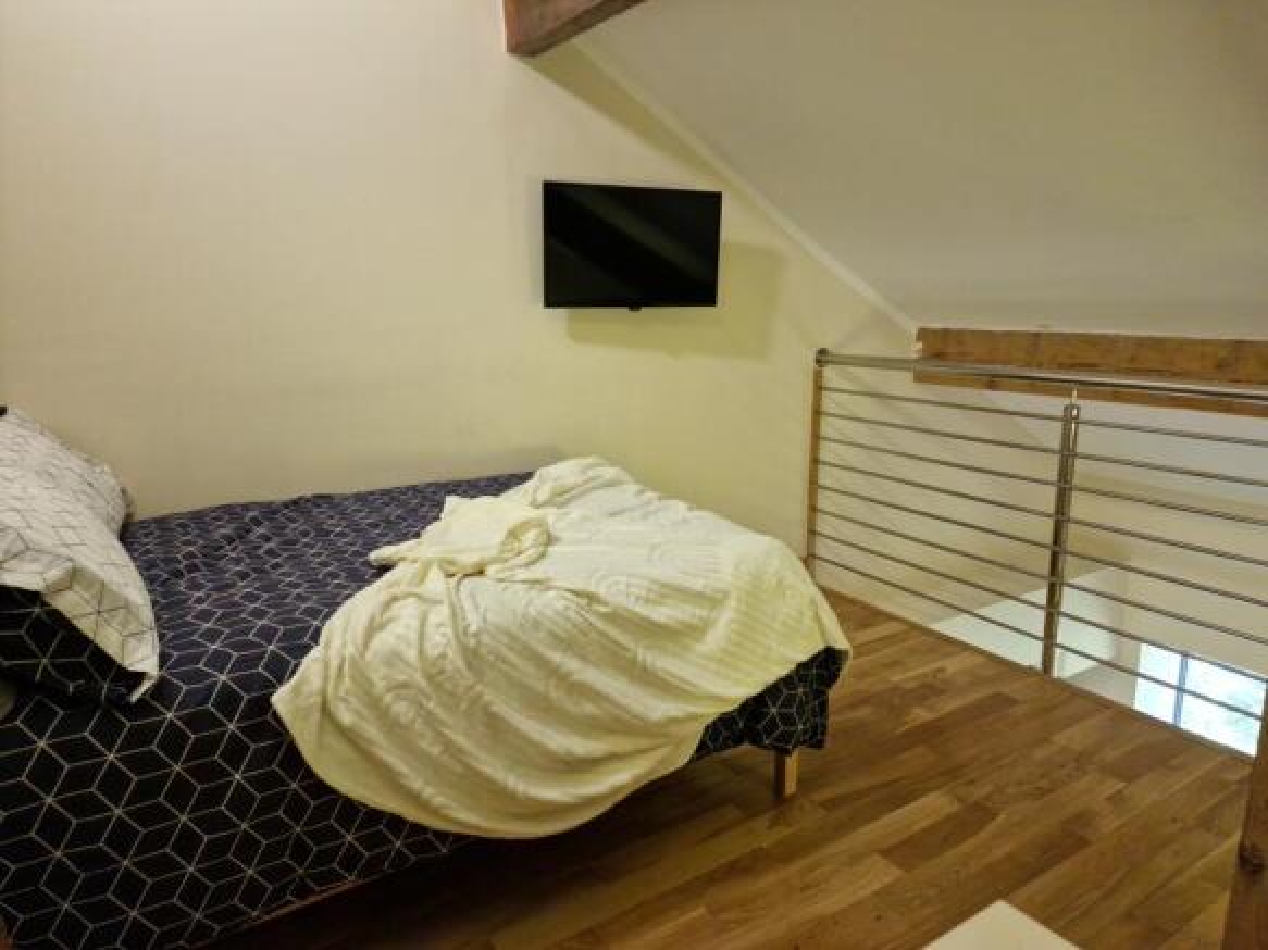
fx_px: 842
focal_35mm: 23
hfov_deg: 73.9
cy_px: 475
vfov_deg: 58.9
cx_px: 634
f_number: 1.8
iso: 200
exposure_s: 1/50
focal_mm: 6.4
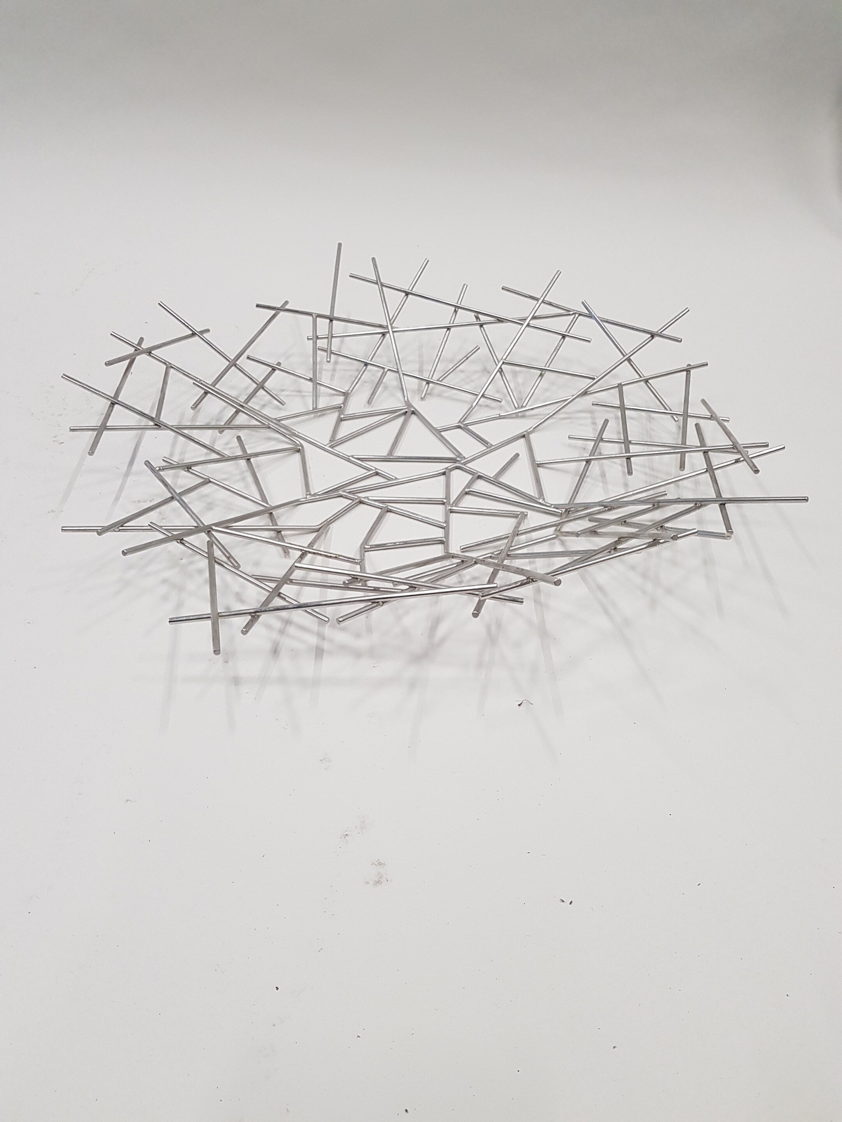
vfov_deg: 67.3
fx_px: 843
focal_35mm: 26
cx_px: 421
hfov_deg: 53.1
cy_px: 561
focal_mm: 4.2
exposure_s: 1/50
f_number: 1.7
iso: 200
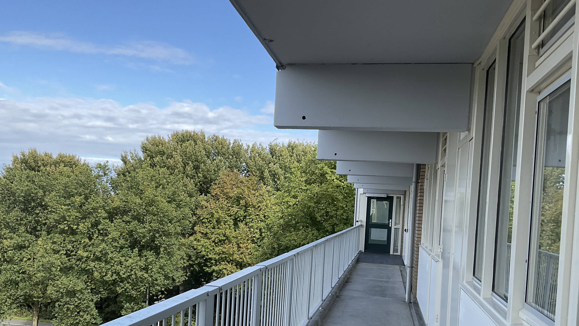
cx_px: 277
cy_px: 228
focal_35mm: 37
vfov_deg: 31.6
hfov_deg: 54.0
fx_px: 568
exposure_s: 1/804
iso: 16
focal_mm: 3
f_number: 1.8
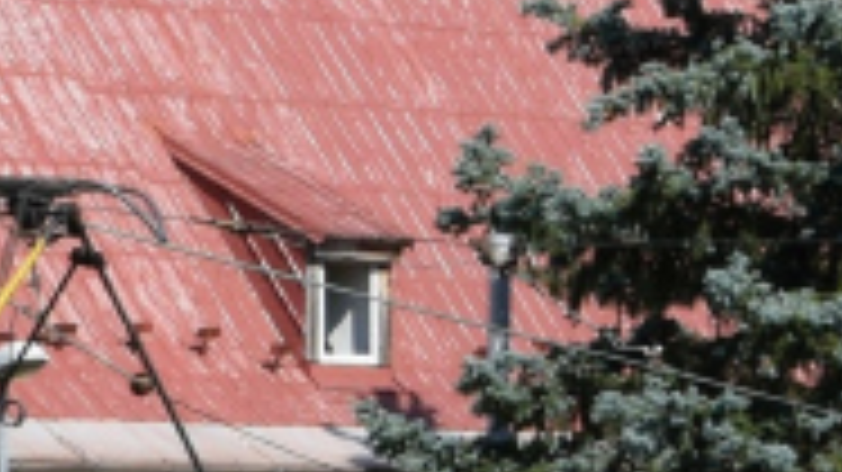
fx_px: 7811
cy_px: 510
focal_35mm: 350
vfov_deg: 3.5
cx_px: -270
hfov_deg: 6.1
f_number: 11
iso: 250
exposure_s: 1/500
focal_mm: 32
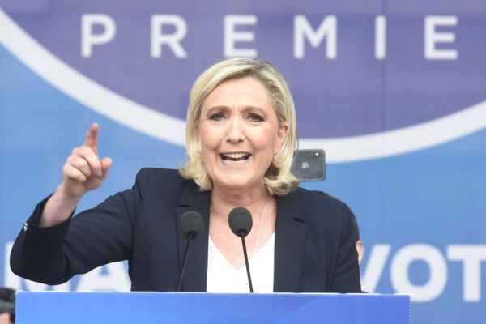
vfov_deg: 7.2
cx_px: 243
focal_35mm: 190
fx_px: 2565
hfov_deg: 10.8
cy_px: 162
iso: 800
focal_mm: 190
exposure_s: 1/320
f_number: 6.3
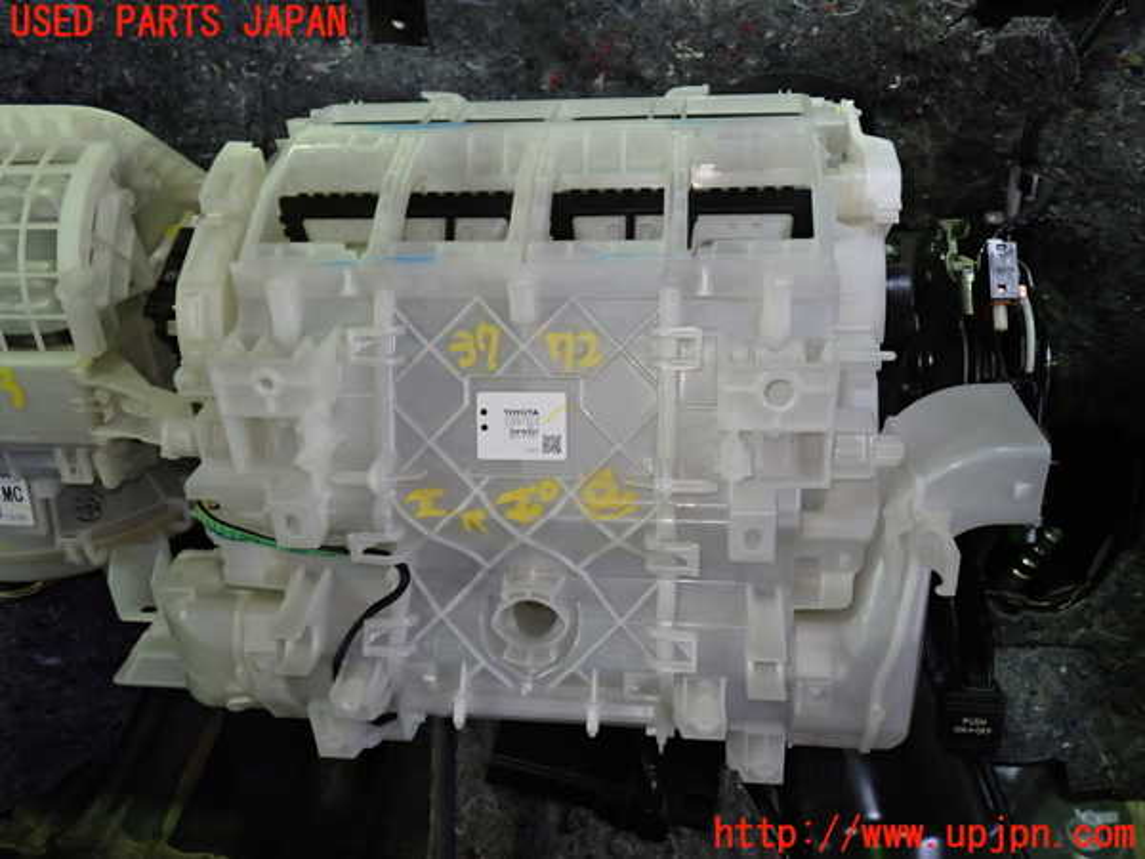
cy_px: 430
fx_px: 992
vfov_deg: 46.8
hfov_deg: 60.0
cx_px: 572
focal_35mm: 30
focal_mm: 5.4
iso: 250
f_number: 2.3
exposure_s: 1/30
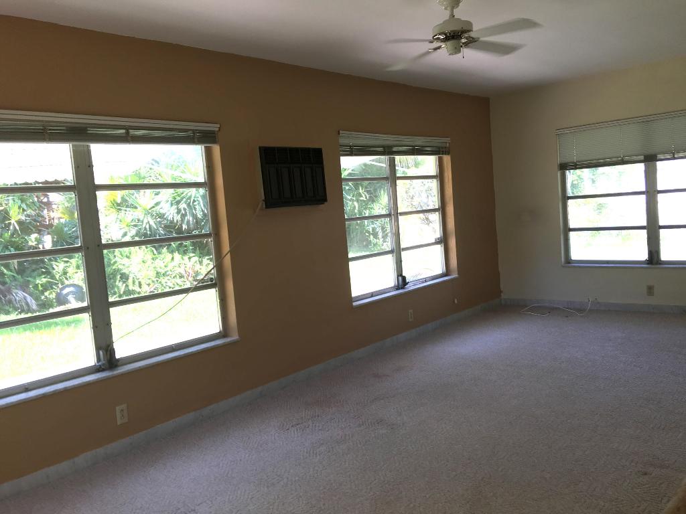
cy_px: 257
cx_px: 343
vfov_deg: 48.2
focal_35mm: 29
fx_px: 575
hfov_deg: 61.7
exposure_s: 1/60
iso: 25
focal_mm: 4.15
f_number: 2.2
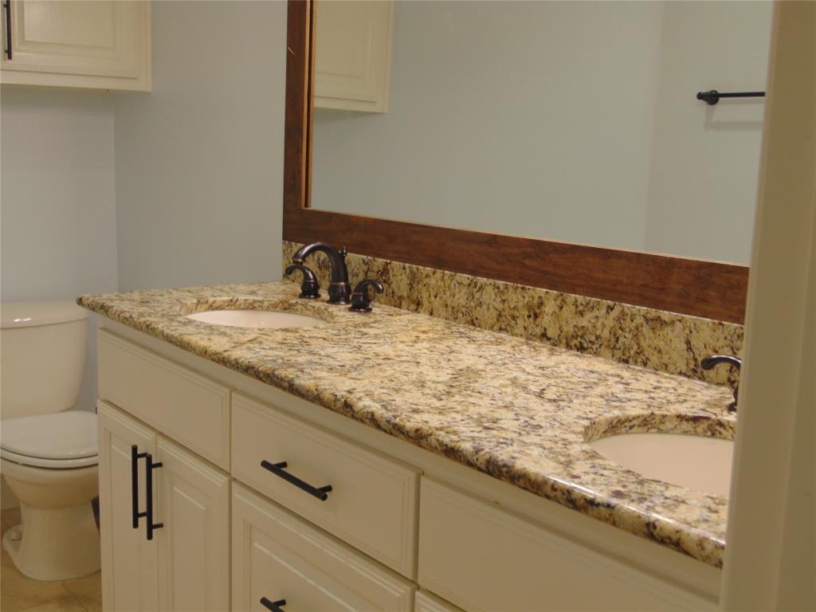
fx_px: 990
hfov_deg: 44.8
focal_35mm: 42
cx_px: 408
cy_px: 306
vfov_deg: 34.3
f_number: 3.3
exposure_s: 1/30
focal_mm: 7.6
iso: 80
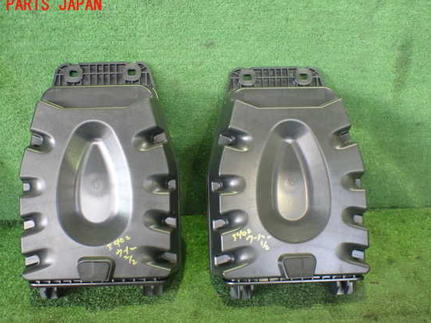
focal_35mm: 33
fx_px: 411
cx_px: 195
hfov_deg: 55.3
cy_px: 173
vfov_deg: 42.9
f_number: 2.3
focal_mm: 5.4
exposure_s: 1/40
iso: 800
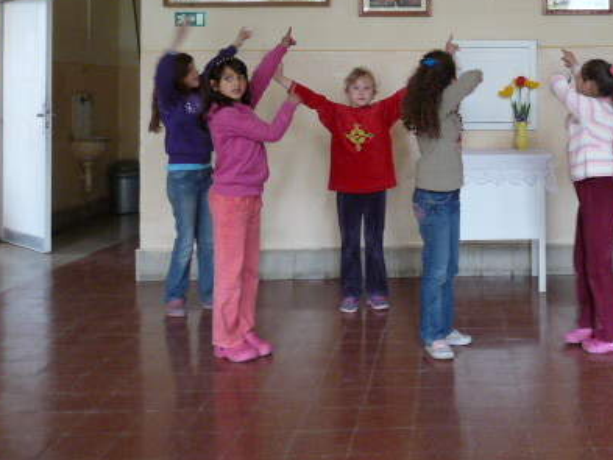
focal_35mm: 44
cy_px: 89
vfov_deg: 32.0
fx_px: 779
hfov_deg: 41.2
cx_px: 484
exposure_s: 1/15
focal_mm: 4.8
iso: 400
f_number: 2.8
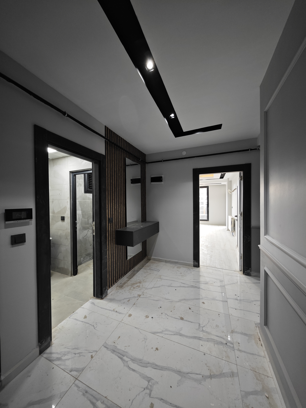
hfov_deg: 94.5
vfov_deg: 110.5
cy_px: 204
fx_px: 141
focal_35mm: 12
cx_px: 153
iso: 250
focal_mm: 2.03
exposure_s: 1/50
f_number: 1.8
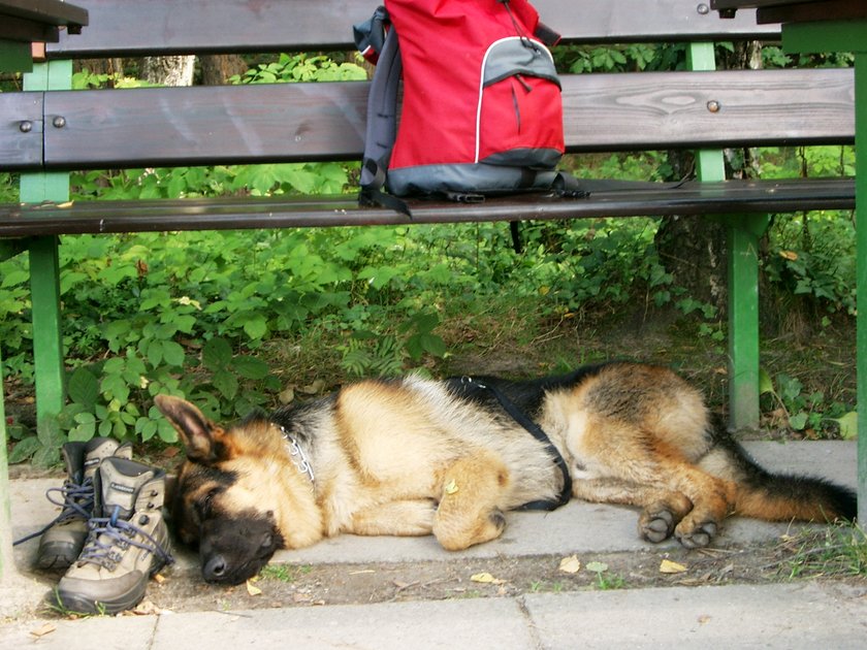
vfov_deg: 24.0
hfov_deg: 31.7
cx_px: 434
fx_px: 1528
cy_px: 325
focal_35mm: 61
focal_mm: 12.6
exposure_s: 1/60
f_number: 3.4
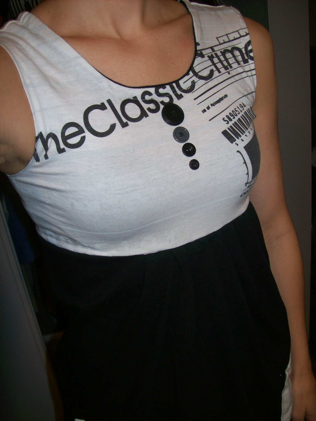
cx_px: 158
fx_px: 438
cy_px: 210
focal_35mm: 36
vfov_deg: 51.4
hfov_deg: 39.7
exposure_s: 1/64
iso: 80
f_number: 2.7
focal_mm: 6
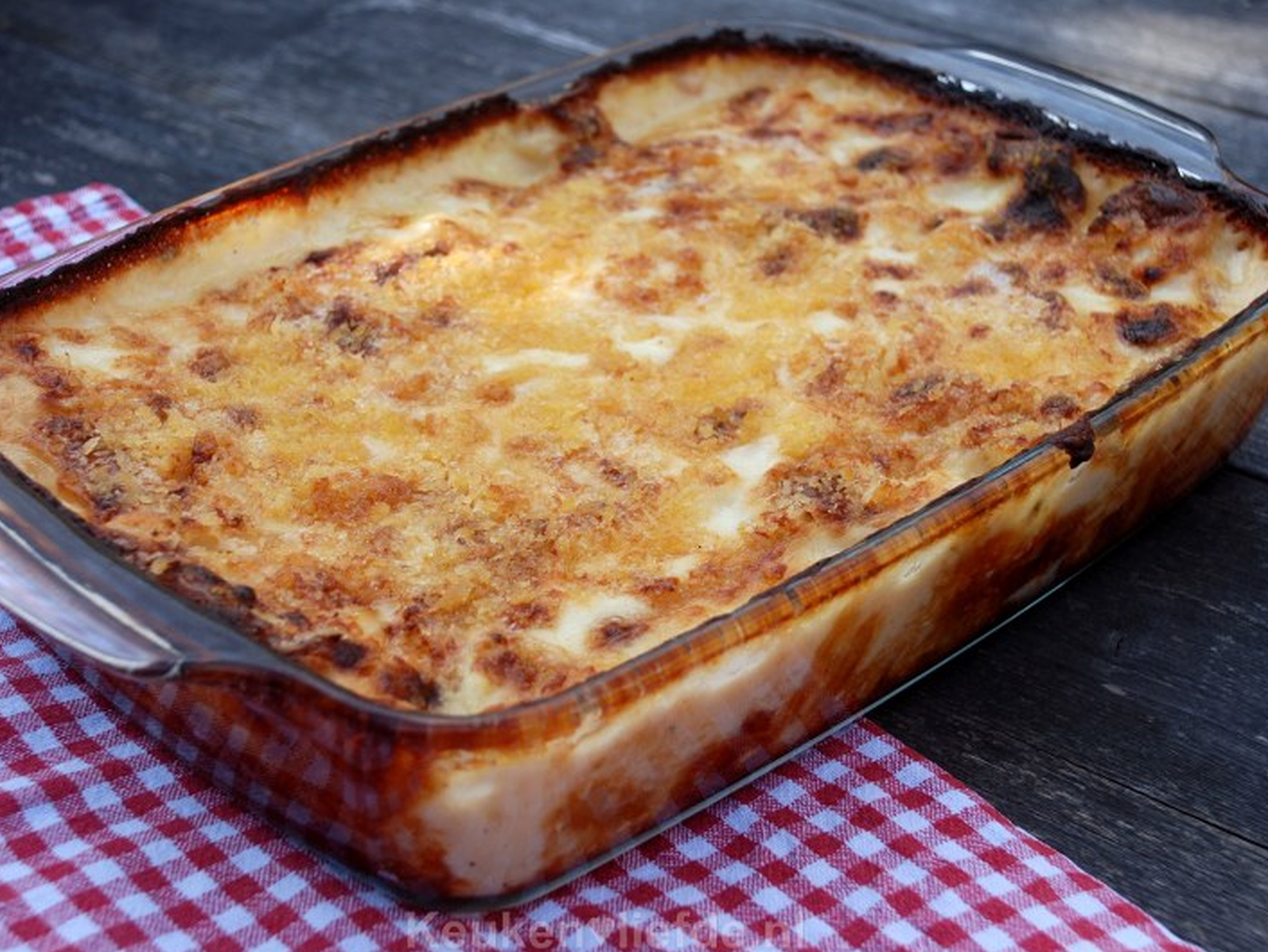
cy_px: 478
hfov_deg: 27.0
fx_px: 2638
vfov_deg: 20.5
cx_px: 605
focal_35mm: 72
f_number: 5.6
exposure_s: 1/125
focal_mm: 44
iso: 100
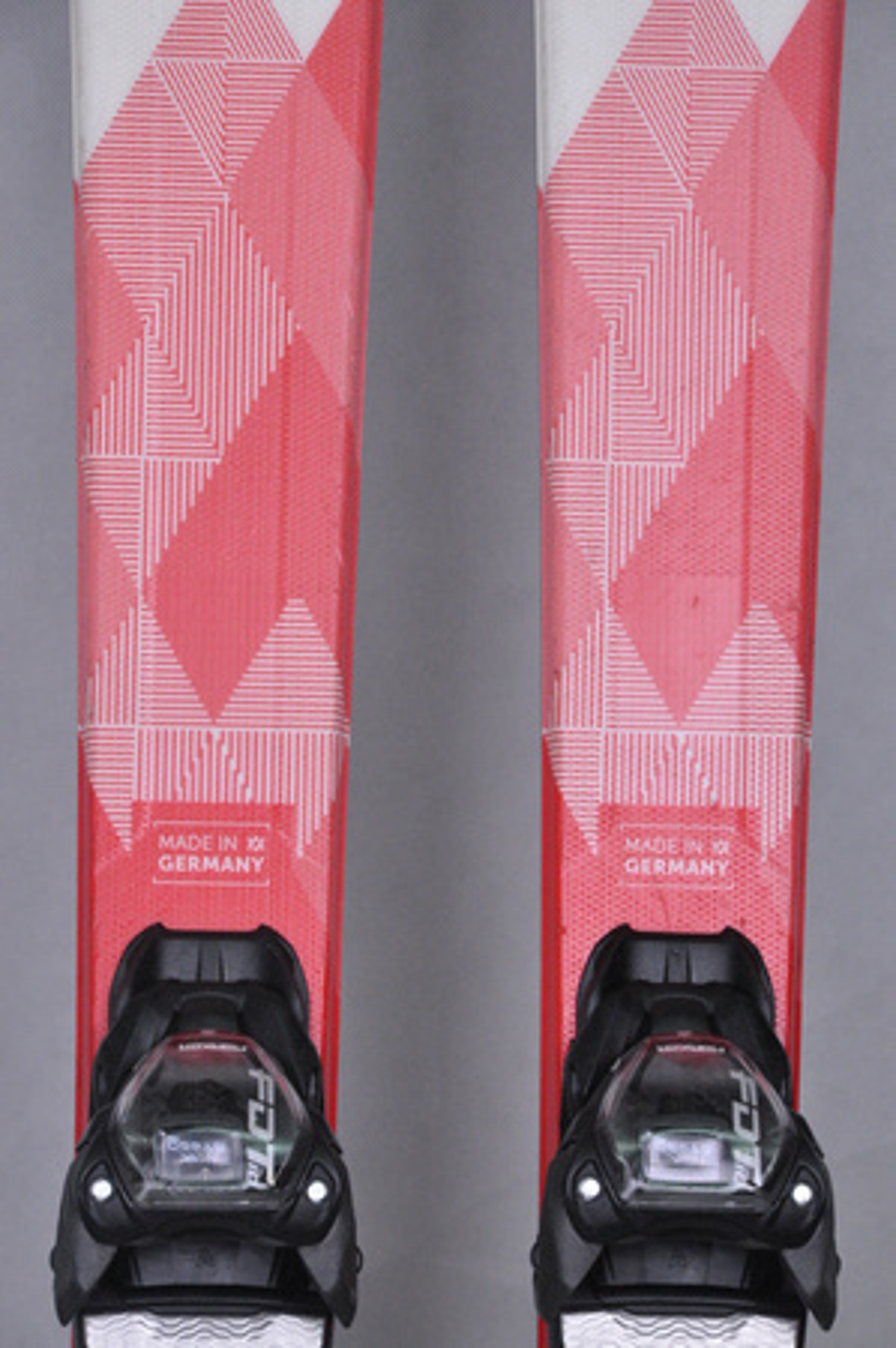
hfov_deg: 8.7
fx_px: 5893
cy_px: 674
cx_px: 448
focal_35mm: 158
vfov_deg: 13.1
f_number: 9.5
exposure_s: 1/125
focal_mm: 105
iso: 3200
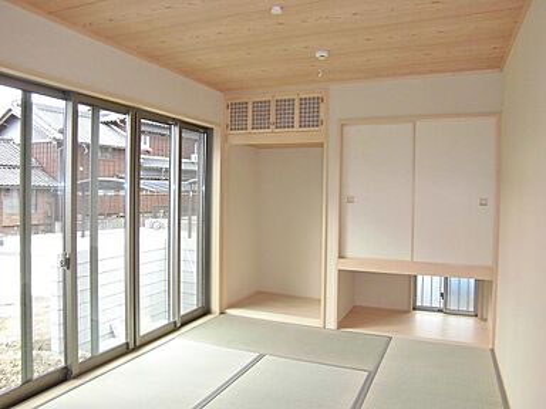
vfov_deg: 53.1
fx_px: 410
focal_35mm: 26
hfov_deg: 67.3
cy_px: 204
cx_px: 273
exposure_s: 1/60
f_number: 2.8
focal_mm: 4.7
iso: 160
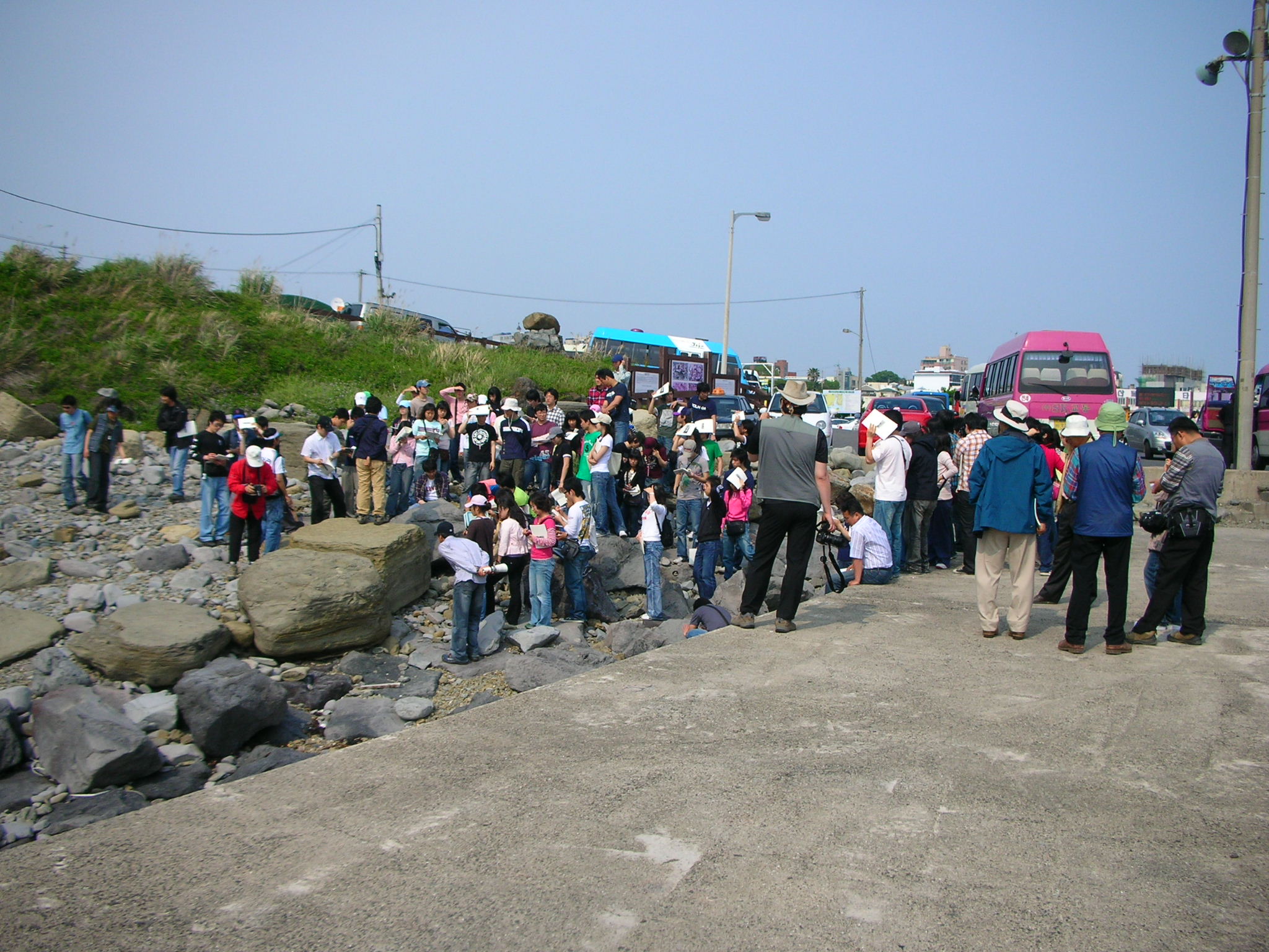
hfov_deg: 52.6
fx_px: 1283
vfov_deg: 40.7
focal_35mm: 35
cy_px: 476
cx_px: 634
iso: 50
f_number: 8.5
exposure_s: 1/112
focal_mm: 5.8
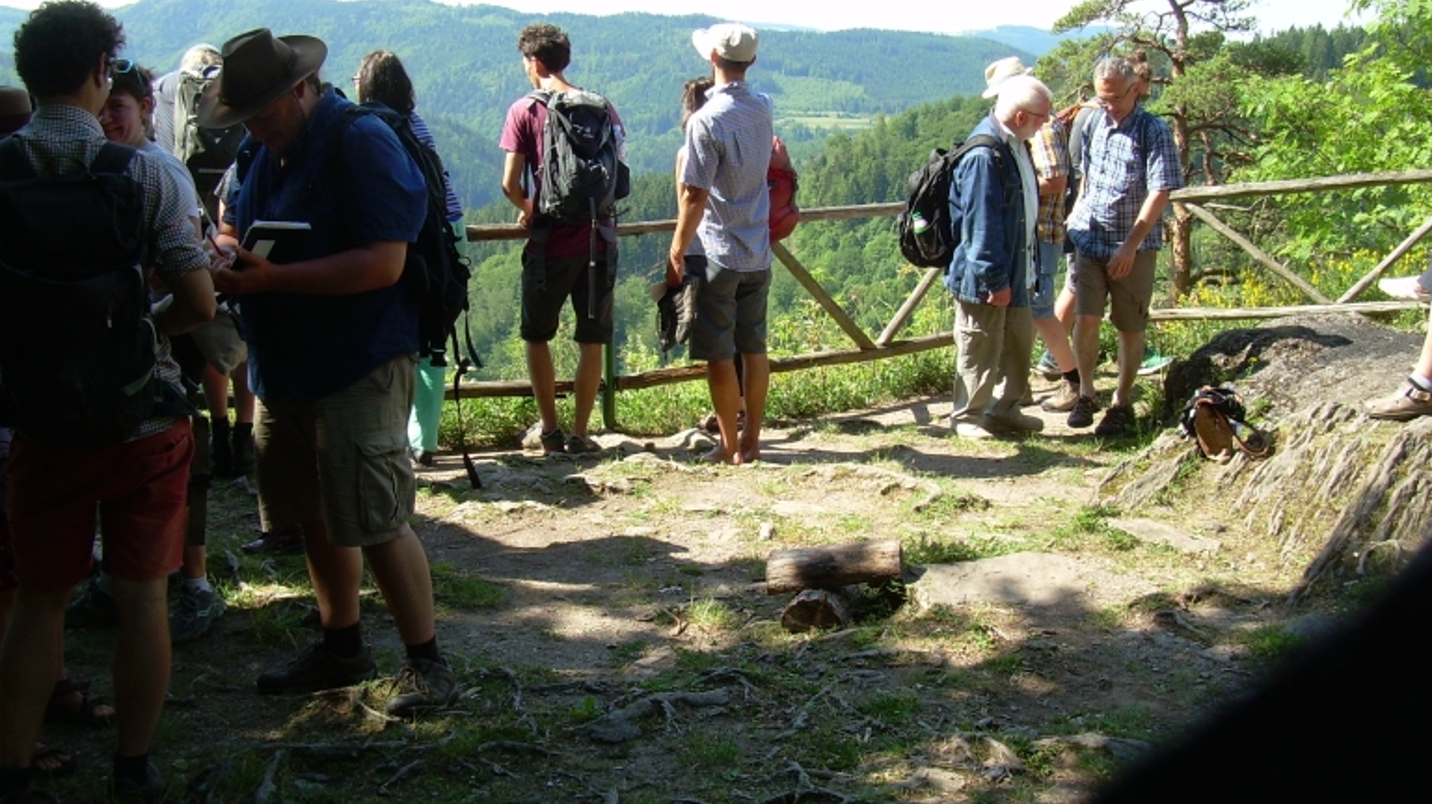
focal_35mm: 42
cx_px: 715
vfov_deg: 28.3
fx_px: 1594
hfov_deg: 48.4
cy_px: 340
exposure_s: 1/136
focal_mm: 6.3
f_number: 4.6
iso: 50
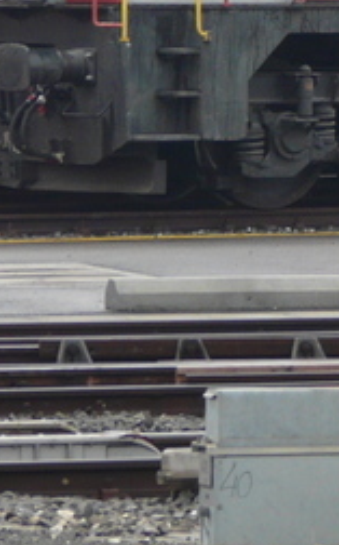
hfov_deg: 2.5
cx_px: 738
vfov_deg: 4.0
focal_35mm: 530
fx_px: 7852
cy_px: -154
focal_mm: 20.6
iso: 100
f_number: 4
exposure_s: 1/160
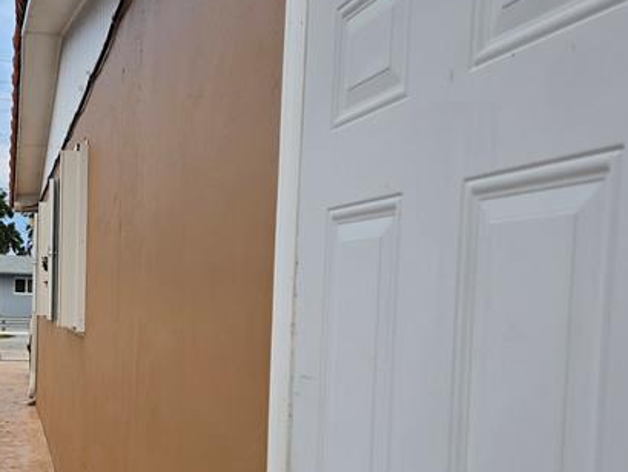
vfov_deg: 31.7
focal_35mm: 45
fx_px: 817
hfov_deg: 40.5
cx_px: 134
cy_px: 341
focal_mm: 5.4
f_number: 1.8
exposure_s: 1/180
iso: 50
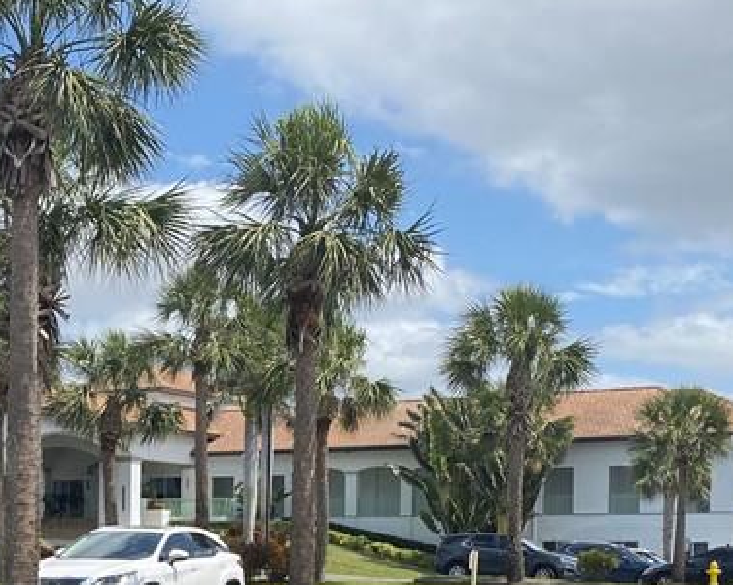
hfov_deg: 27.3
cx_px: 231
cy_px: 606
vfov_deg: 21.3
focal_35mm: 69
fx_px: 1496
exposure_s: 1/3040
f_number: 1.8
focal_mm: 4.25
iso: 32
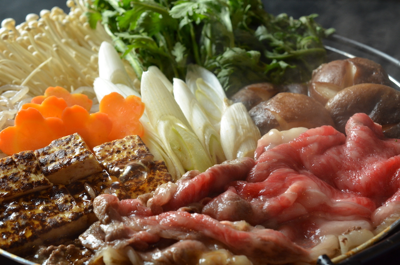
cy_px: 132
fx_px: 665
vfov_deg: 22.5
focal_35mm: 60
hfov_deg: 33.5
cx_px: 200
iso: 800
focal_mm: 40
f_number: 9
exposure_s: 1/125
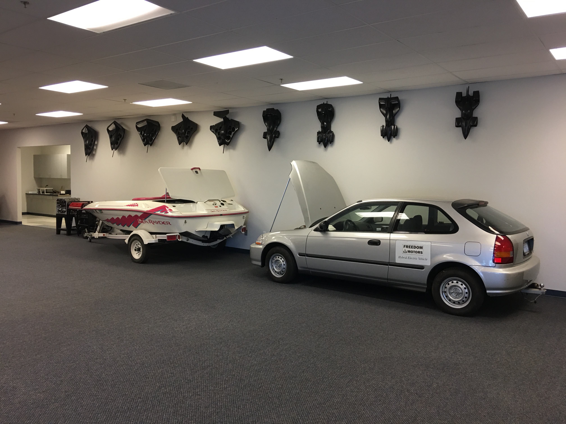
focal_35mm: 29
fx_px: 474
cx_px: 283
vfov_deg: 48.2
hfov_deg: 61.7
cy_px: 212
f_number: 2.2
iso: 40
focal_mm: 4.15
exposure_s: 1/15
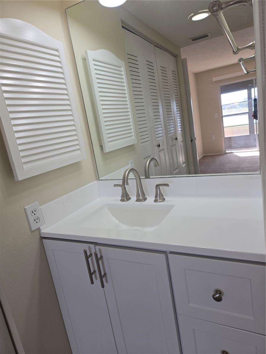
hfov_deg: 58.9
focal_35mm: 23
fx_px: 236
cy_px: 177
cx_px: 133
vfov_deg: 73.9
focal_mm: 5.4
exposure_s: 1/138
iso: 25
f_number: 1.8
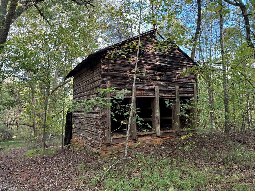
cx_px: 128
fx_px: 177
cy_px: 96
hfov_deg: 71.6
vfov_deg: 56.8
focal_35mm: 24
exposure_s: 1/122
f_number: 1.78
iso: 100
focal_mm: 6.76
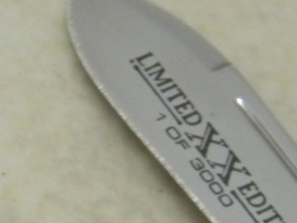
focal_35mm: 384
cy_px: 290
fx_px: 3296
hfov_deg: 5.2
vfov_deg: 3.9
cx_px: 71
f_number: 4.7
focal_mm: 19
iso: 400
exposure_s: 1/36.1
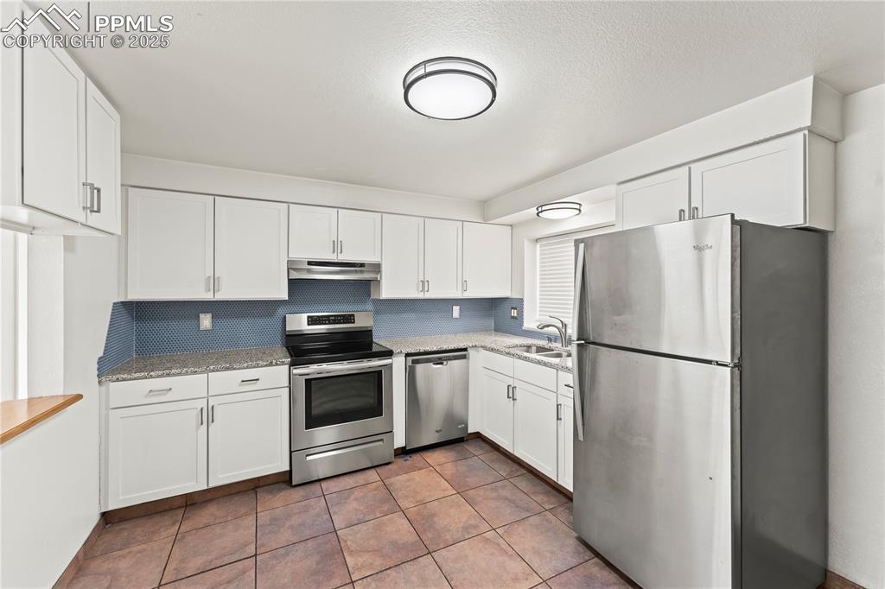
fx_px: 344
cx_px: 442
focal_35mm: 14
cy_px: 294
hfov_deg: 104.3
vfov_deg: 81.2
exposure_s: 1/3
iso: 500
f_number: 8
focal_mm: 14
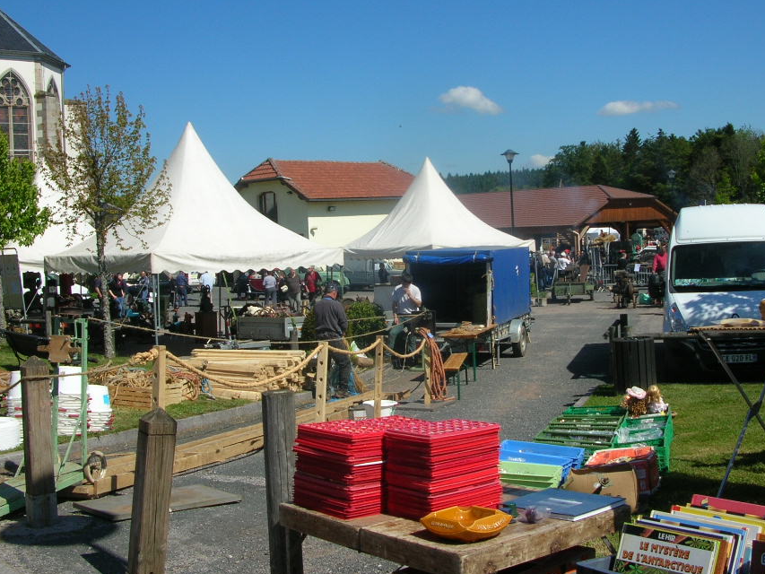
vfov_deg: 34.3
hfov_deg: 44.6
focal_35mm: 42
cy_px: 242
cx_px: 446
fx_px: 928
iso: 50
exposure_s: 1/465
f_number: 5.6
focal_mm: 5.8
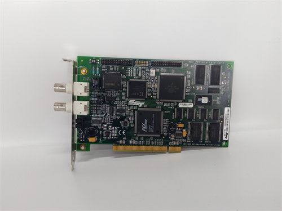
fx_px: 220
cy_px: 106
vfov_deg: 51.4
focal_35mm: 27
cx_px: 141
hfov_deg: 65.3
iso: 131
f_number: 2
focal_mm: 3.79
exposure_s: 1/50
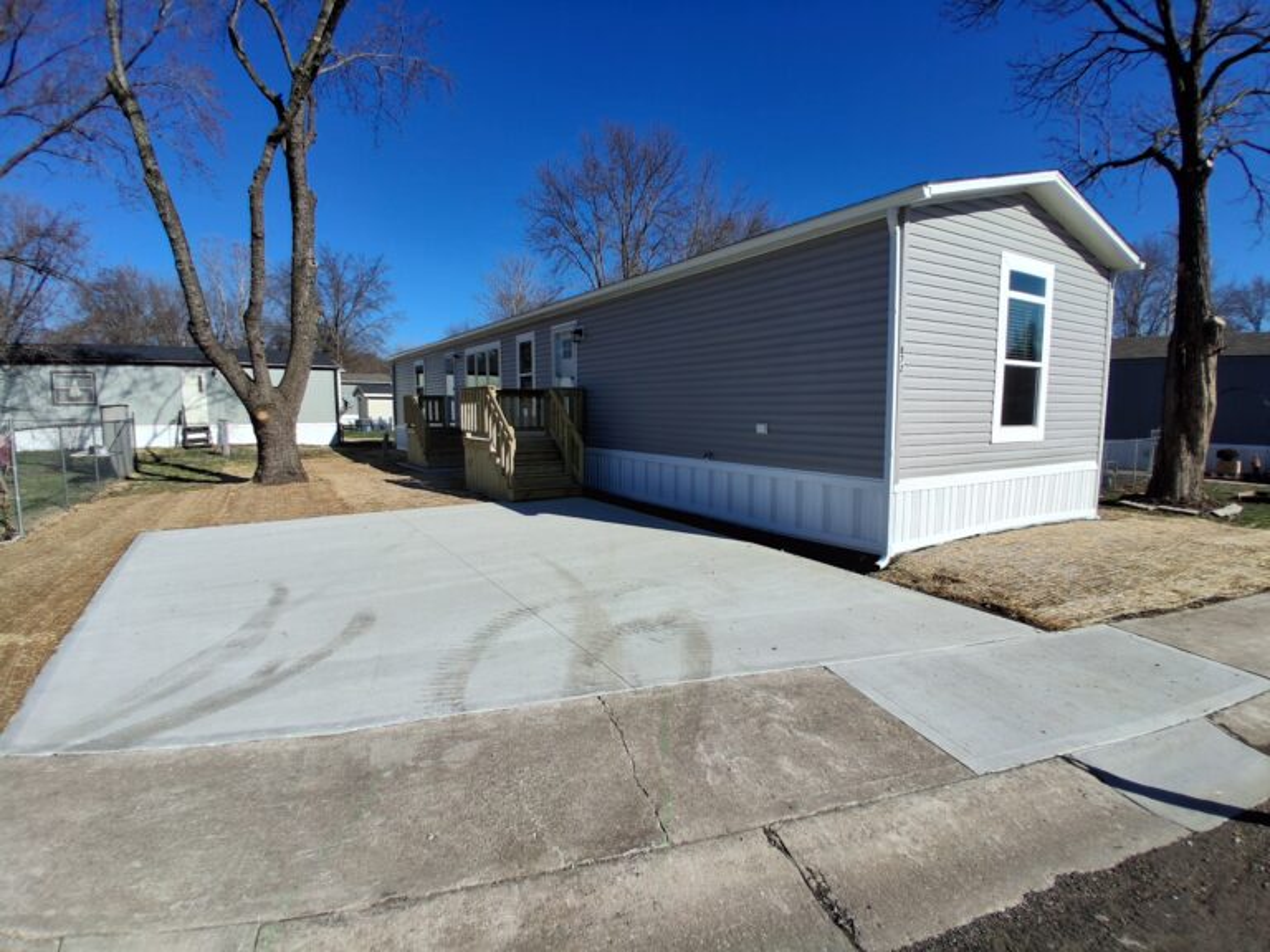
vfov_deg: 74.7
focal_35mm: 17
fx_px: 624
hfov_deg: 91.0
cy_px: 476
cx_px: 635
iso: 50
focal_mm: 1.4
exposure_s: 1/1616
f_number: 2.2
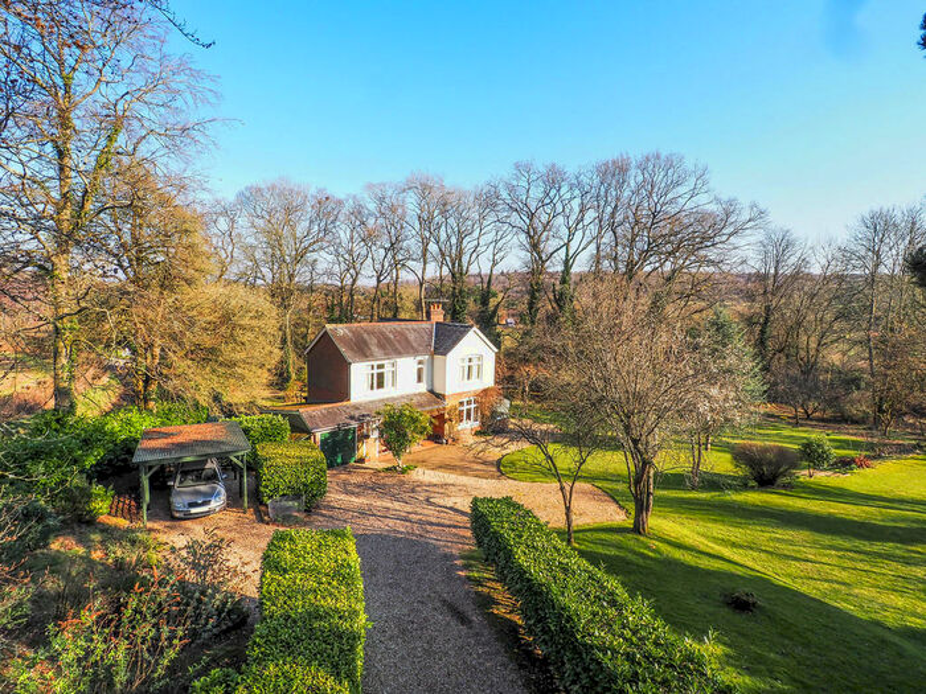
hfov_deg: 87.8
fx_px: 482
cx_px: 463
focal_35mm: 18
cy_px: 347
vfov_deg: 71.6
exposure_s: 1/250
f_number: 8
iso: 200
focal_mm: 9
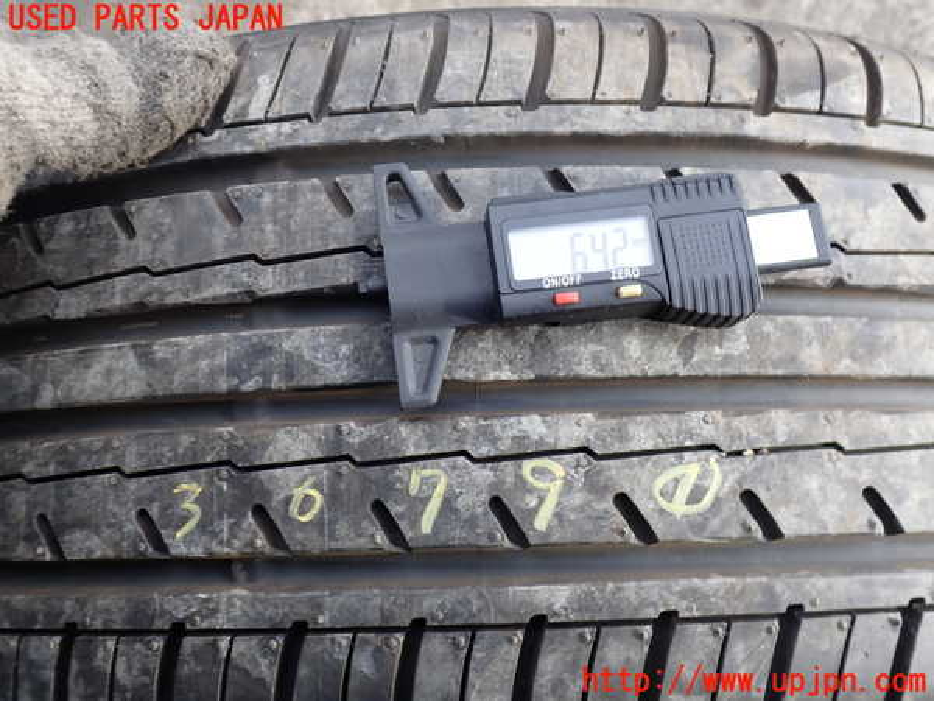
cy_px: 350
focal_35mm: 30
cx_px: 467
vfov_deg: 46.8
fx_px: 809
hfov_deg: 60.0
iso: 100
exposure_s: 1/125
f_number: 3.2
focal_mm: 5.4
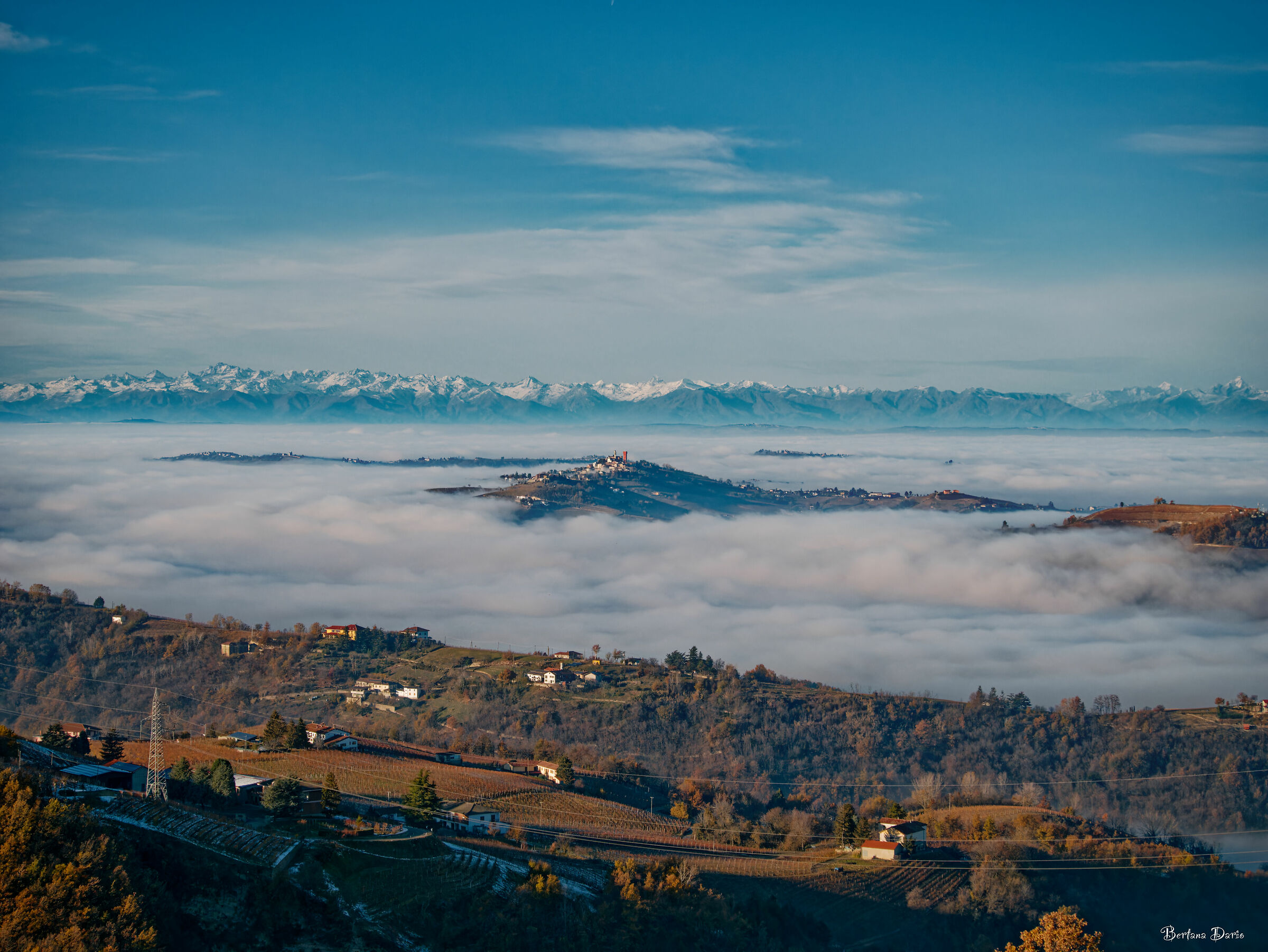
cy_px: 476
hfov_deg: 27.0
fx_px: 2638
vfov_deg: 20.5
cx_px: 634
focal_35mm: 72
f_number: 5
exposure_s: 1/3200
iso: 400
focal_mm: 36
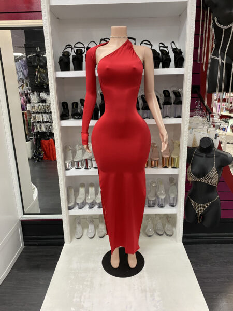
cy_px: 156
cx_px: 116
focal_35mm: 26
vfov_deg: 67.3
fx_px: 233
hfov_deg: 53.1
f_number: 1.8
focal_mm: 4.25
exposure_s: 1/60
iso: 200
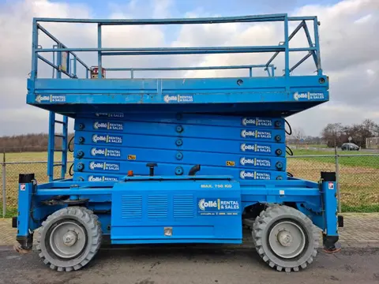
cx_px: 190
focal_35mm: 23
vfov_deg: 58.9
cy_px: 142
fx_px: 252
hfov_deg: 73.9
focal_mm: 5.54
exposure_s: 1/603
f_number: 1.8
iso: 50
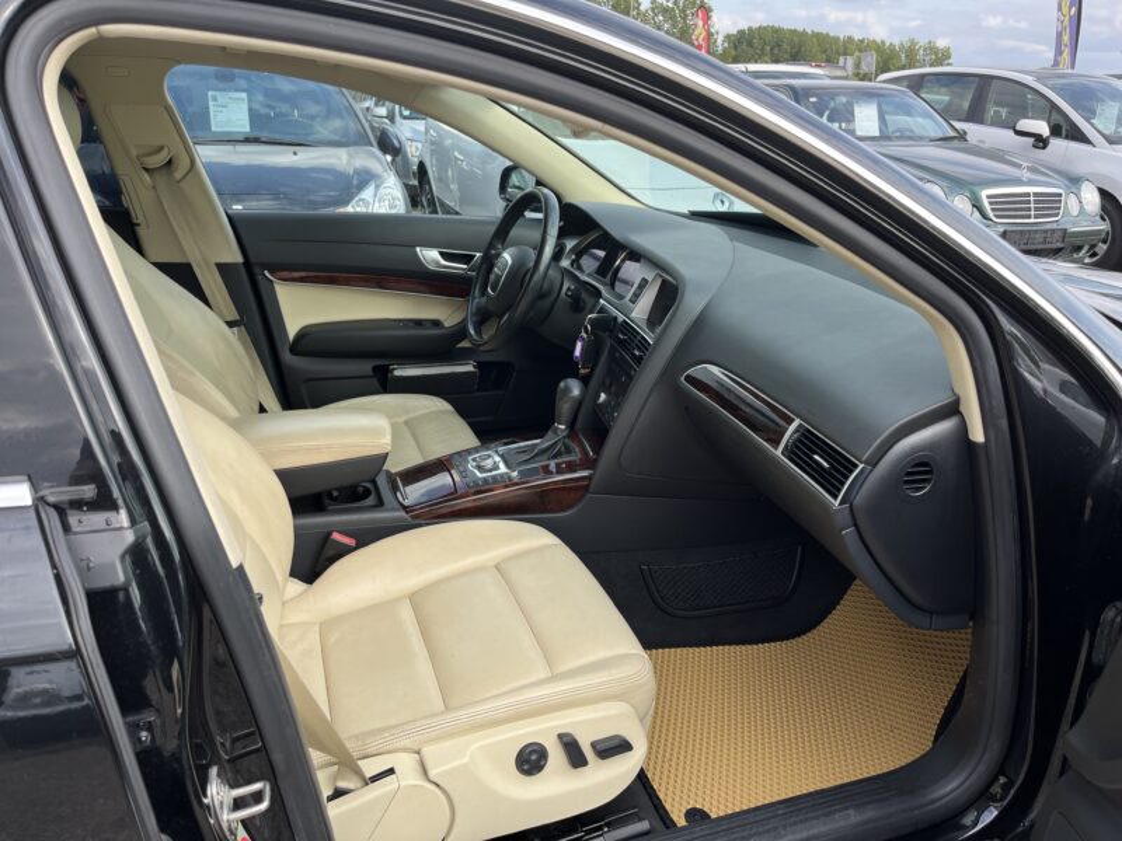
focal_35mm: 26
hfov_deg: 67.3
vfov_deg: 53.1
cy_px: 420
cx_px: 561
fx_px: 843
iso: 50
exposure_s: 1/793
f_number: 1.6
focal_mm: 5.1
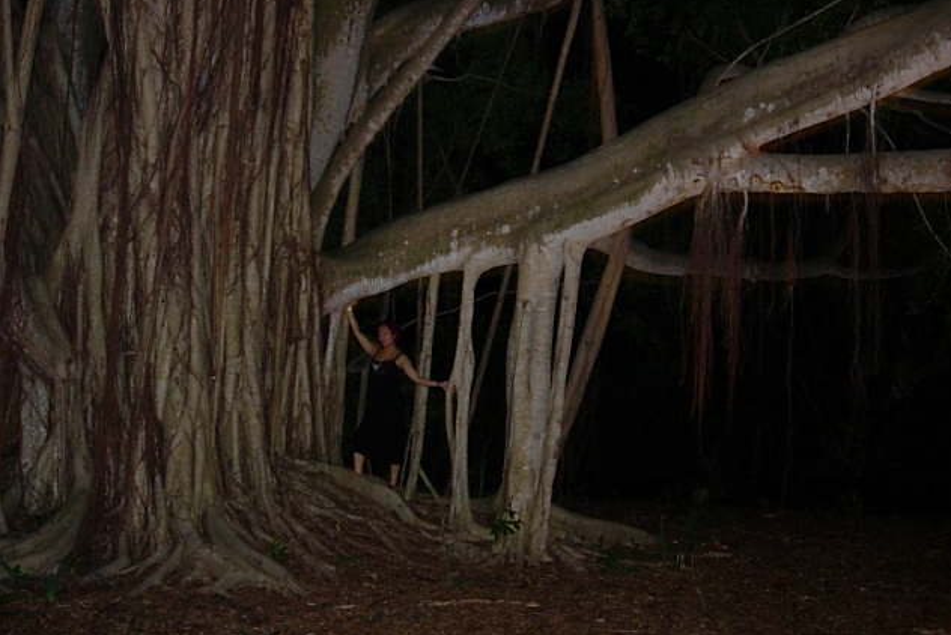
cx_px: 480
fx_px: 1057
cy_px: 302
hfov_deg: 48.4
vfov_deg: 33.4
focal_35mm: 40
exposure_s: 1/2.5
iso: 200
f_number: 2.8
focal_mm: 7.8
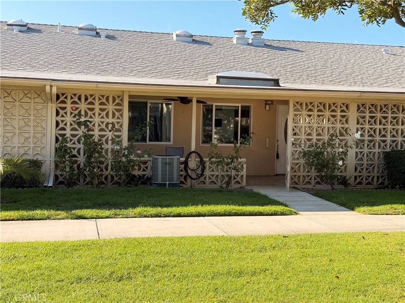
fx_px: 562
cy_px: 152
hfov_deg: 39.7
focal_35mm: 48
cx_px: 202
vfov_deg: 30.3
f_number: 1.78
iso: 64
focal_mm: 6.76
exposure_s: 1/1242
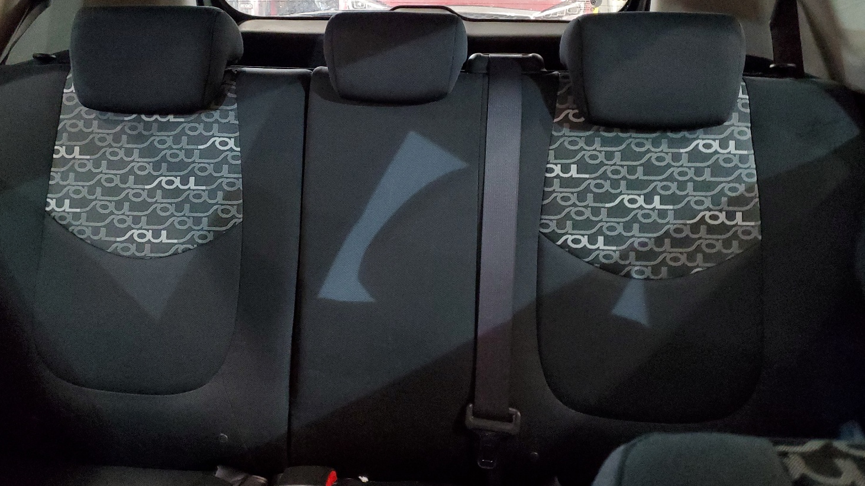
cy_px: 173
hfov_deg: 62.5
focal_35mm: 31
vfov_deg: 37.5
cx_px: 396
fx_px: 711
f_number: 1.5
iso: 628
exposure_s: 1/15
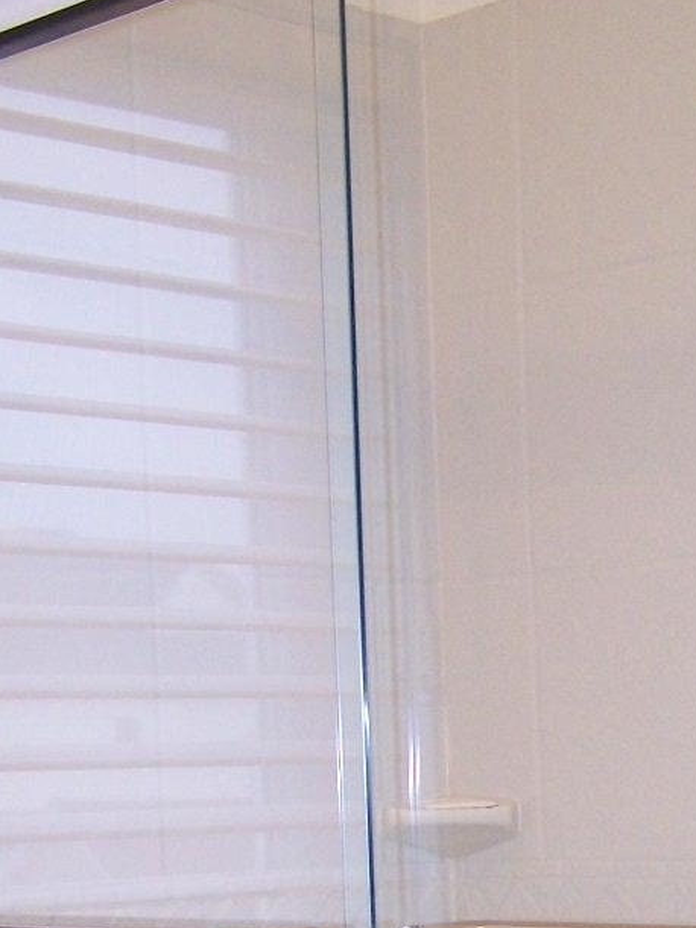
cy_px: 963
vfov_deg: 20.3
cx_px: 524
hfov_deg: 15.8
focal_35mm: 93
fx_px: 2494
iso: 160
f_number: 2.8
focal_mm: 6.3
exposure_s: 1/60
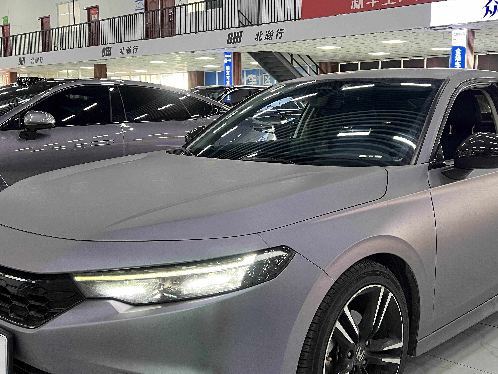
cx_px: 276
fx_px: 604
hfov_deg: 44.7
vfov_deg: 34.3
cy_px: 198
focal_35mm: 42
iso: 125
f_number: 1.5
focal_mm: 5.7
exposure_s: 1/64
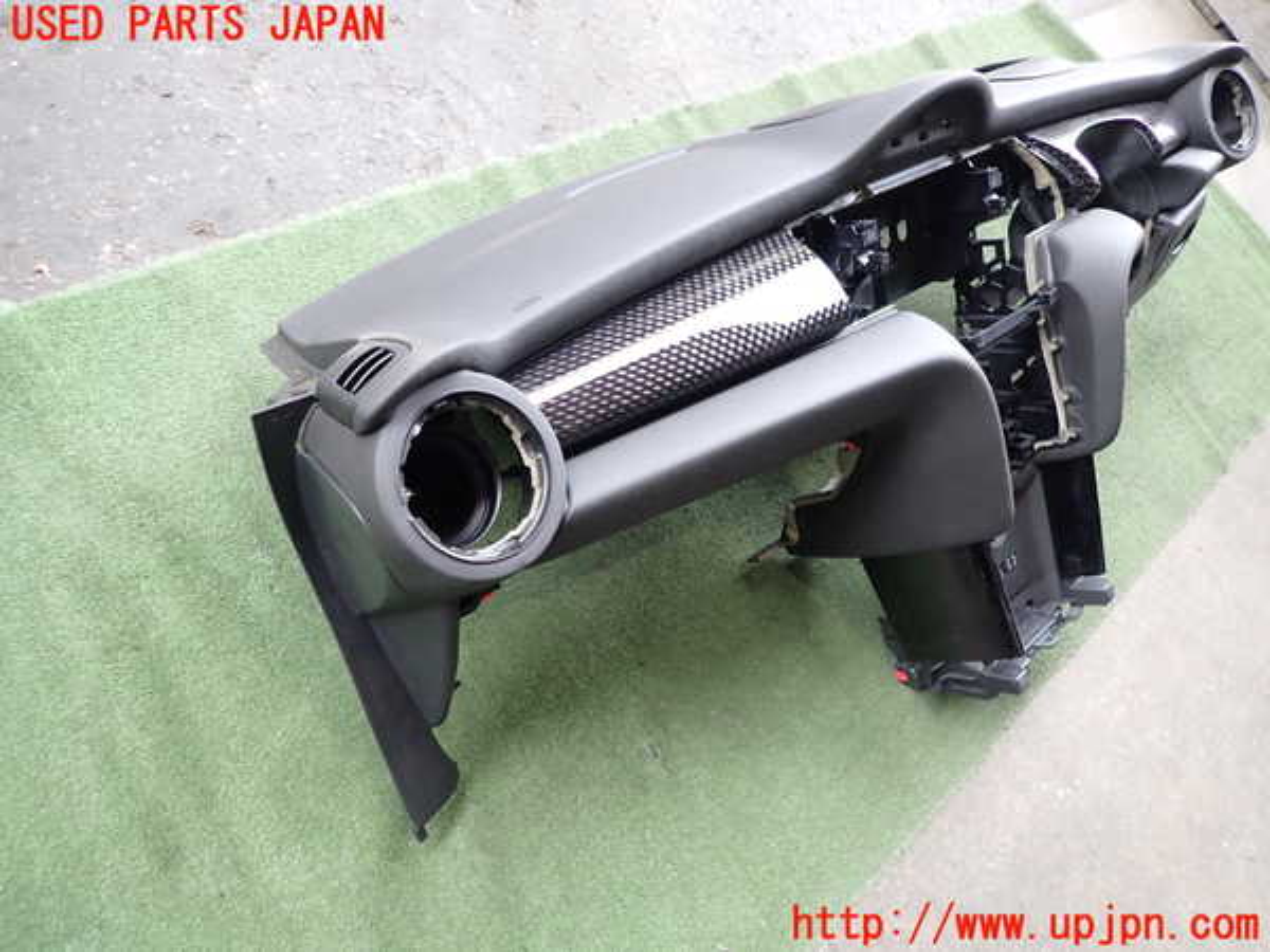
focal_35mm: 25
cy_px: 476
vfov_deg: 54.9
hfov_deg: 69.4
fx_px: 917
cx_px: 635
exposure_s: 1/80
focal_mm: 4.5
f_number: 2
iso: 200
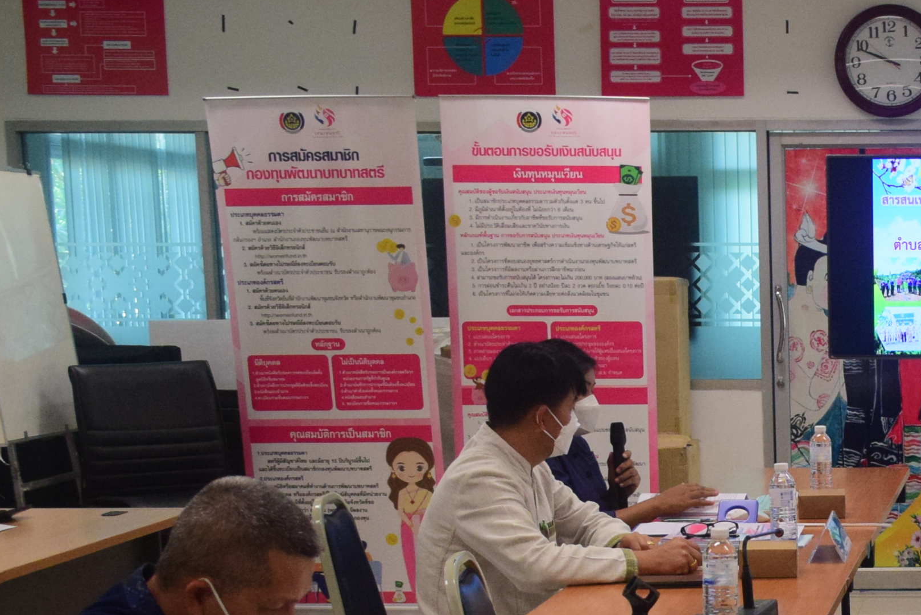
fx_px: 1919
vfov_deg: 17.9
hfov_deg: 25.2
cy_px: 568
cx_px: 993
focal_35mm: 75
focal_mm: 18
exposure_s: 1/400
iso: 1600
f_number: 3.5
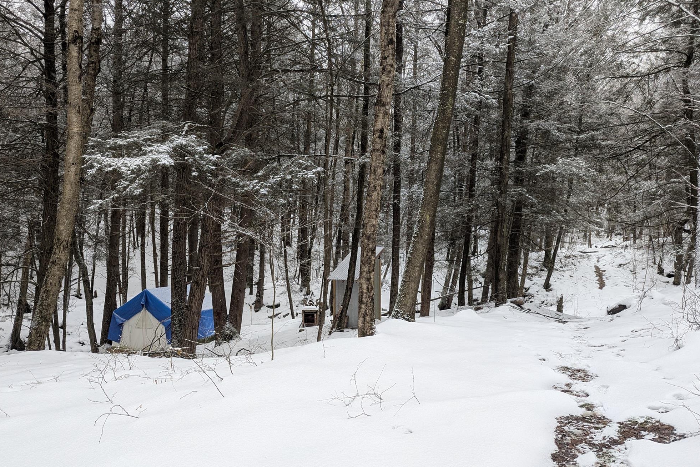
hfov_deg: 69.4
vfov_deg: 49.4
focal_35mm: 26
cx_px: 344
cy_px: 270
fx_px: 506
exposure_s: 1/158
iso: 63
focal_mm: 6.81
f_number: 1.85
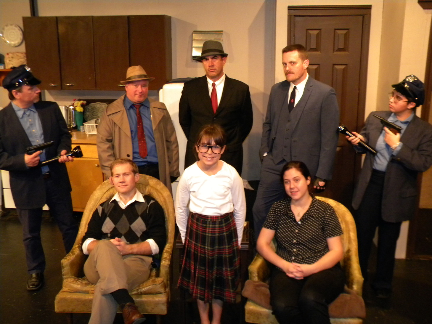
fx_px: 449
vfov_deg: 39.7
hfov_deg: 51.4
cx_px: 216
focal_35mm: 36
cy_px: 162
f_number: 3.7
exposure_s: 1/6
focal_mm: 6.4
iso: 400
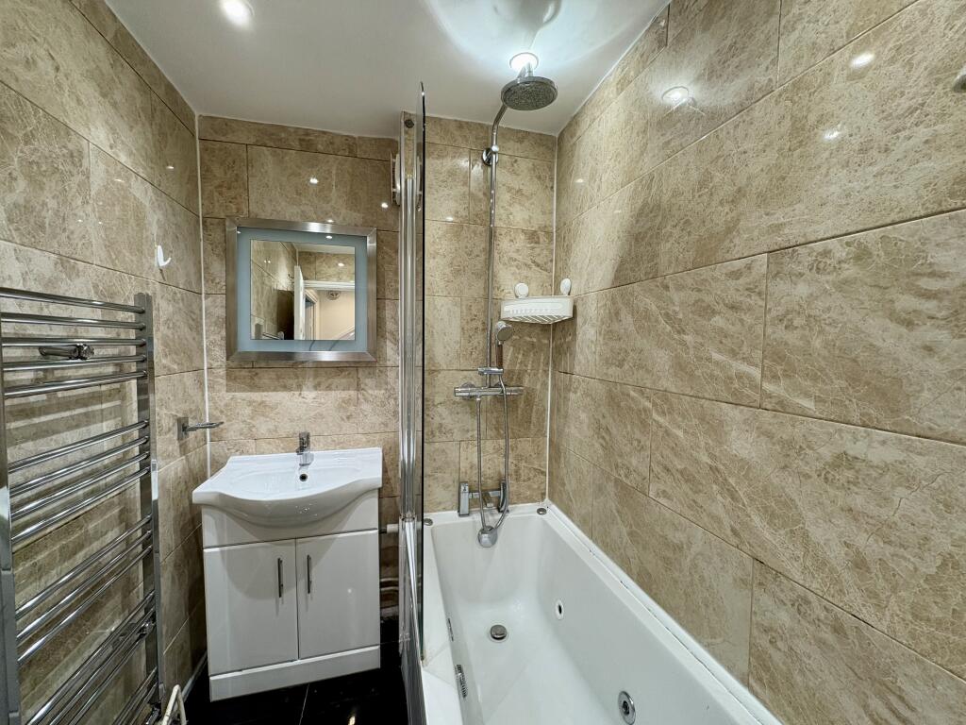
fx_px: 391
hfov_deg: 102.1
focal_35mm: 14
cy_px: 362
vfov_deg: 85.7
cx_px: 483
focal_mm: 2.22
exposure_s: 1/50
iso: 125
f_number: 2.2
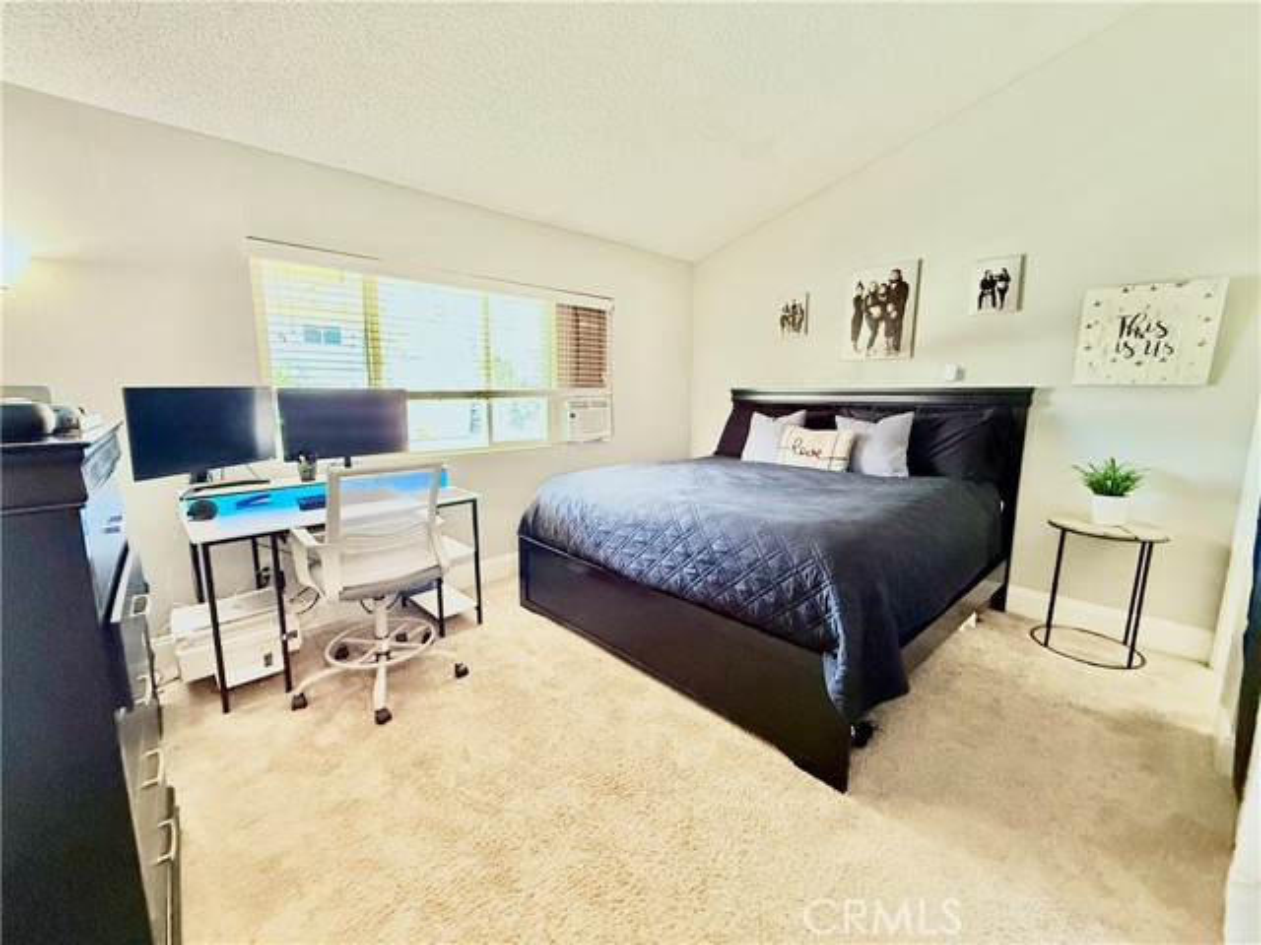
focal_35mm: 14
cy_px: 472
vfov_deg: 85.7
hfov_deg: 102.1
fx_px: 510
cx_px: 630
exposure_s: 1/60
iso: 500
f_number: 2.2
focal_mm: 2.22
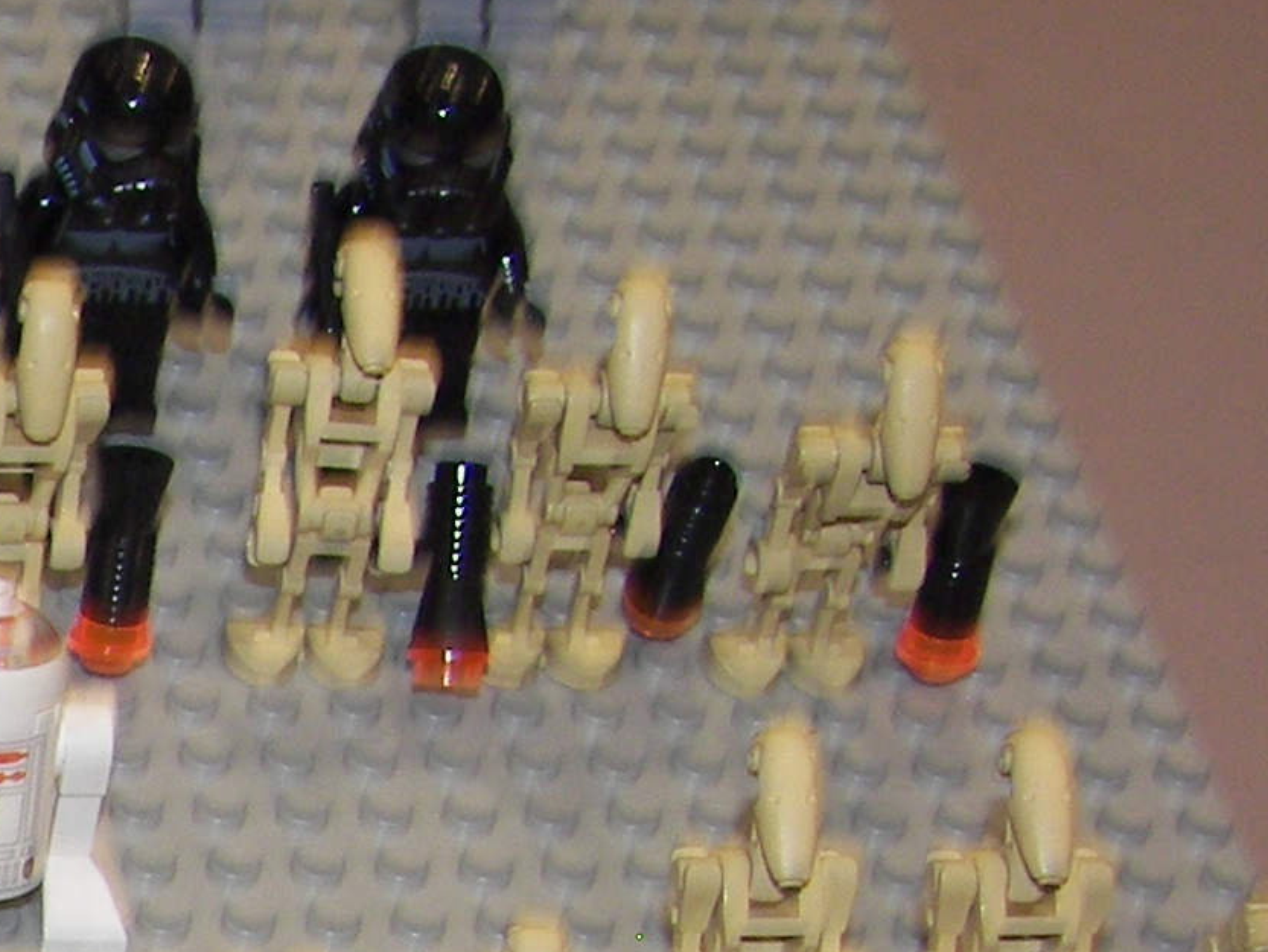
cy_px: 1251
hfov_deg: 10.5
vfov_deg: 8.3
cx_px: -1046
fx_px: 6485
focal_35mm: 177
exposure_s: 1/30
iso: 64
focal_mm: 8
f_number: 2.8
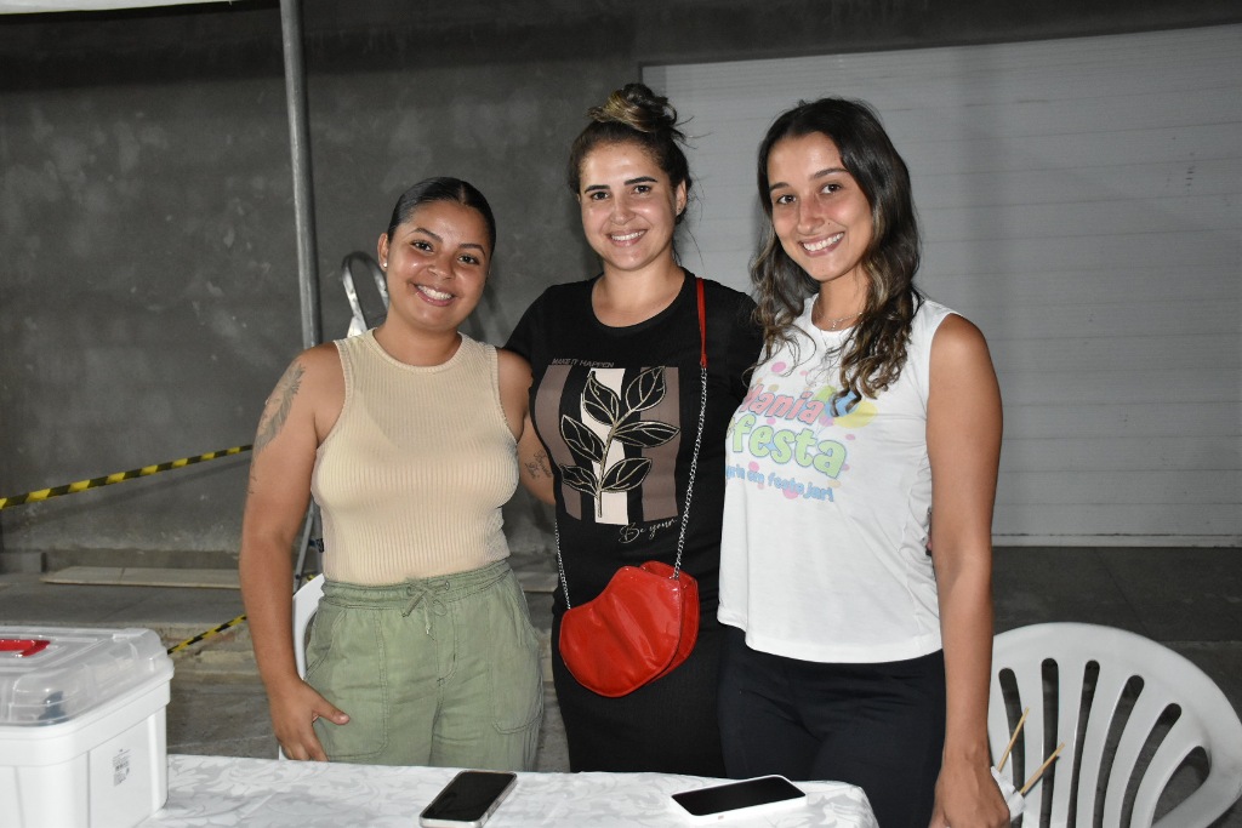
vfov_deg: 36.9
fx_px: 1242
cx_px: 621
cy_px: 414
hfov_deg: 53.1
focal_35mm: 36
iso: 3200
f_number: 4.5
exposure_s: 1/100
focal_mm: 24
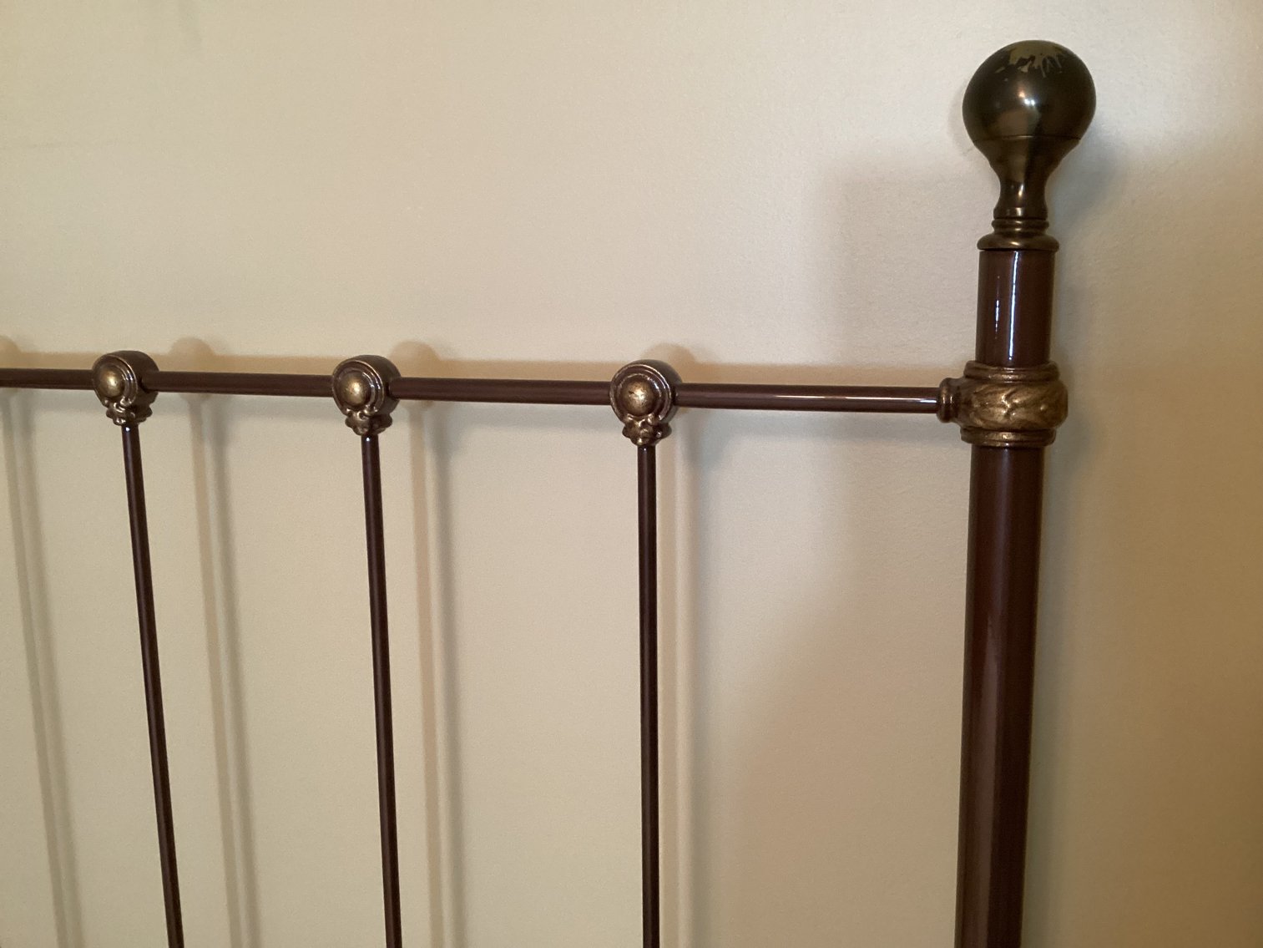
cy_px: 474
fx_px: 1131
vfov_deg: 45.4
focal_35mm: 31
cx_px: 632
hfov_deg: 58.3
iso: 250
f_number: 2.4
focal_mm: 3.3
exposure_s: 1/40
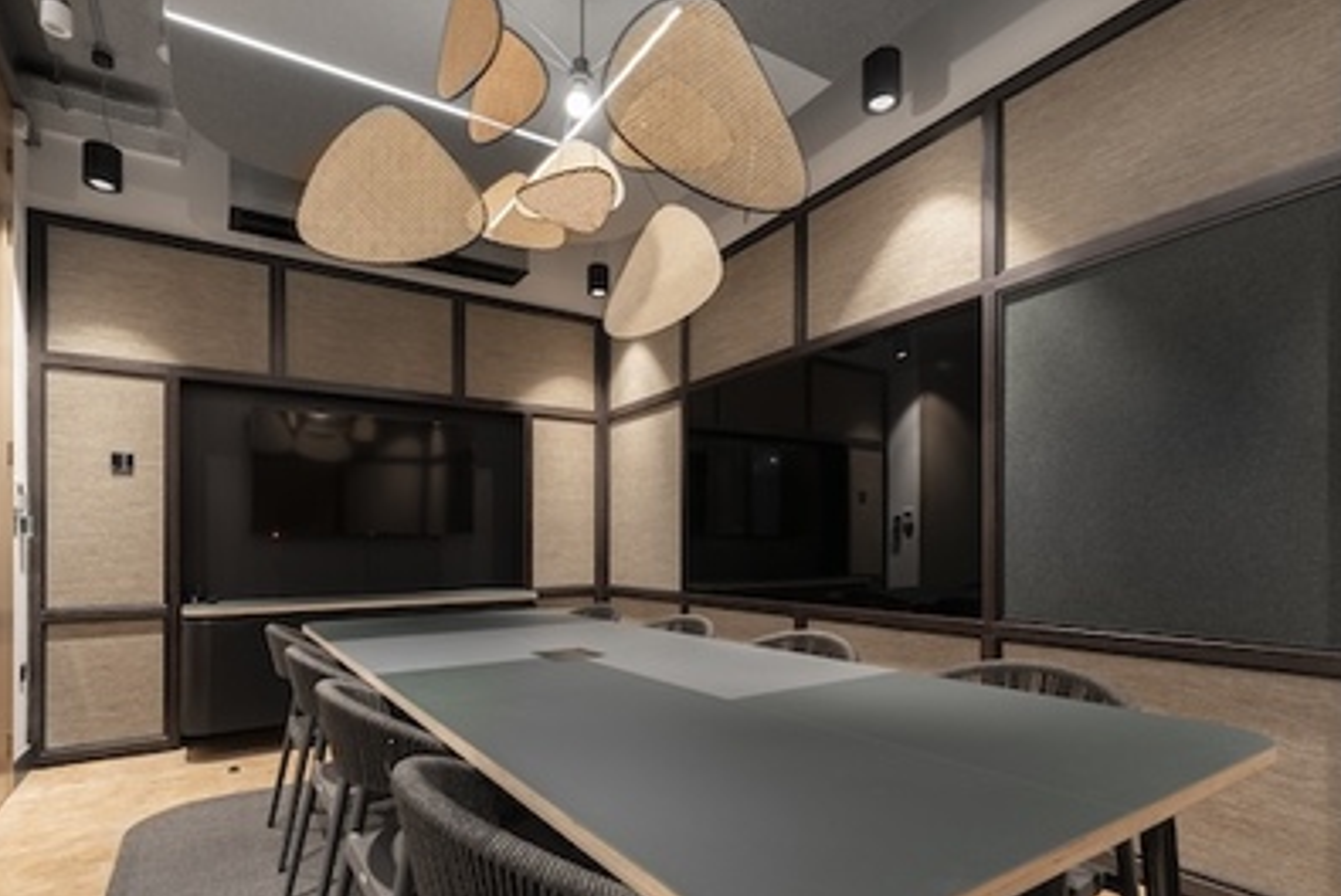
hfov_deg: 86.9
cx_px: 669
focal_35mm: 19
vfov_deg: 63.9
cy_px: 546
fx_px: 708
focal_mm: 15
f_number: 10
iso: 100
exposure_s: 1/1.25
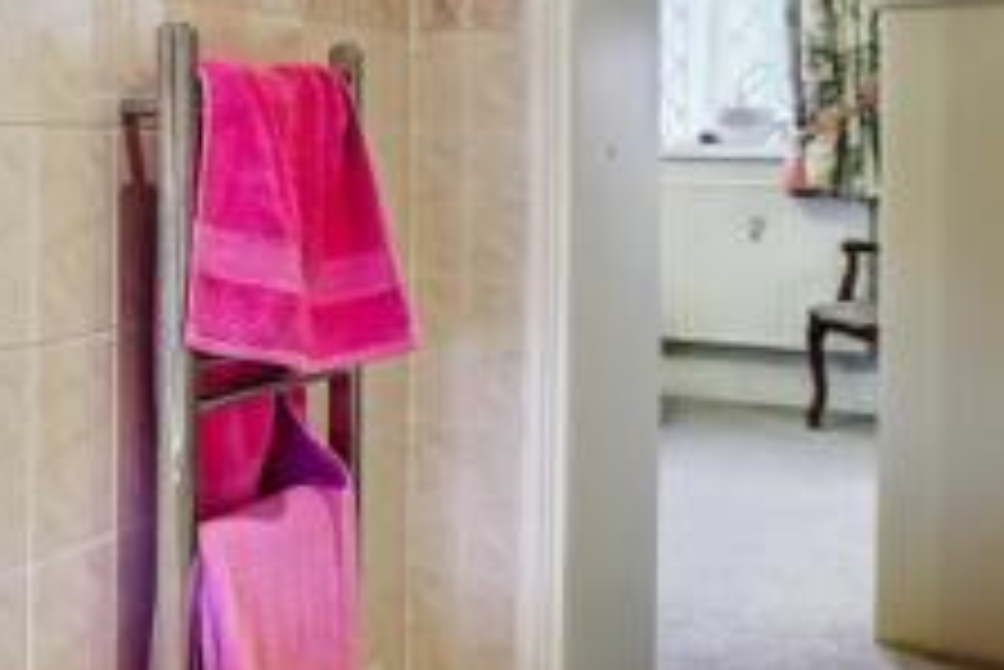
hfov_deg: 32.3
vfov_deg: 27.9
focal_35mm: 47
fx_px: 1312
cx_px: -281
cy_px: 110
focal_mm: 16
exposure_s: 1/30
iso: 320
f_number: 4
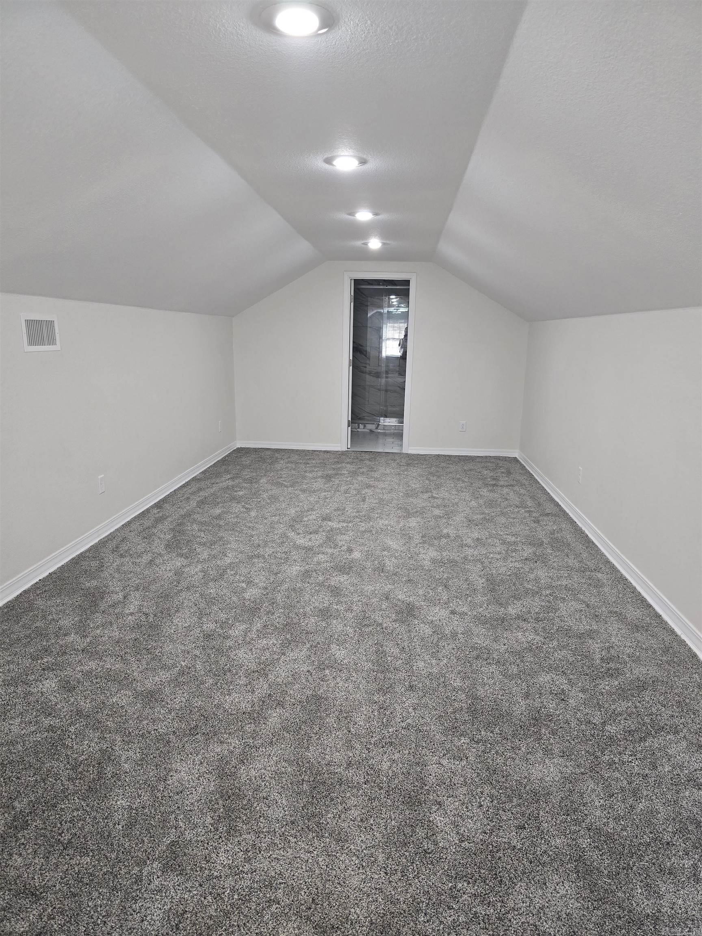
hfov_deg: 58.9
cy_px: 468
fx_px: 622
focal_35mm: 23
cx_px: 351
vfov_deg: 73.9
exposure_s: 1/120
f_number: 1.7
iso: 640
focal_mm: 6.3
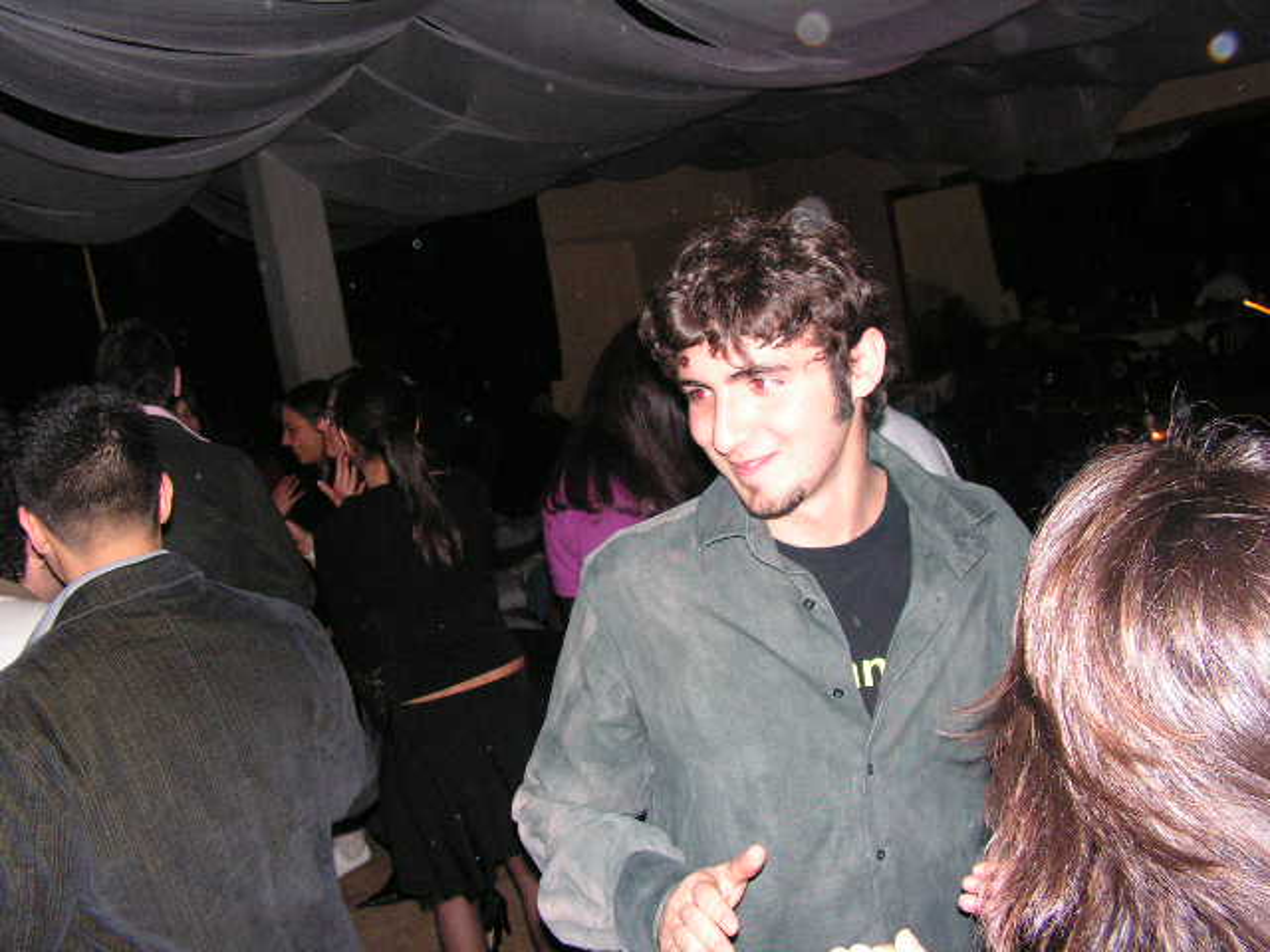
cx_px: 635
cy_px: 476
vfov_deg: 39.7
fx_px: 1321
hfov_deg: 51.4
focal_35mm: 36
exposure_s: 1/40
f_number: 3.2
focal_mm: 6
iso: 200
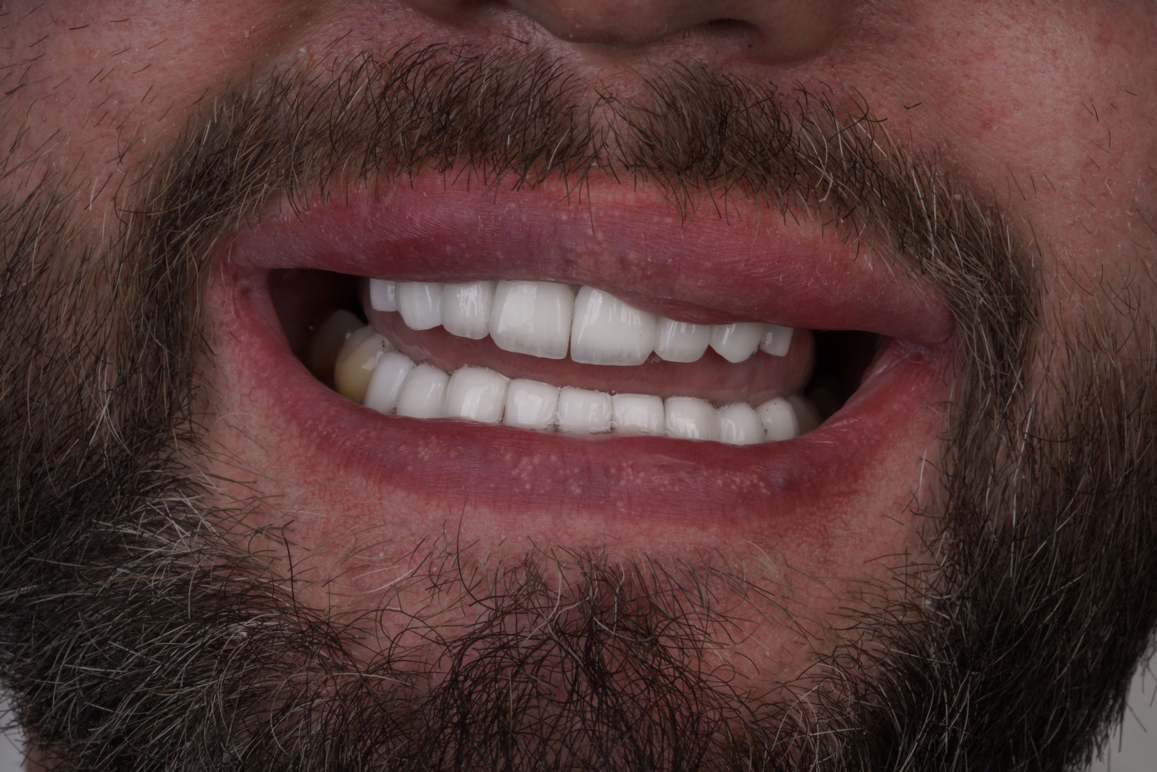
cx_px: 578
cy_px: 386
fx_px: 3214
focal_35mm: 100
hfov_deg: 20.4
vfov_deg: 13.7
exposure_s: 1/250
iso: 100
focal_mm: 100
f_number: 22
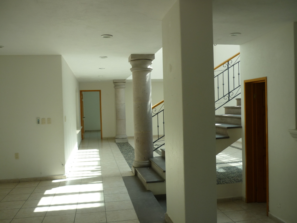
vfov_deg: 43.0
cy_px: 112
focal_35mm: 33
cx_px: 148
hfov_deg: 55.3
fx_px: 283
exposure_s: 1/160
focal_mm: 5.5
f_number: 2.8
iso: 80
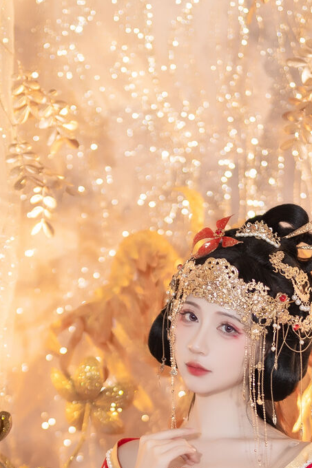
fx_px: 2926
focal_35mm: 225
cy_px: 606
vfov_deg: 9.0
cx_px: 167
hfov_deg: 6.1
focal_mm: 85
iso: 100
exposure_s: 1/250
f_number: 1.4
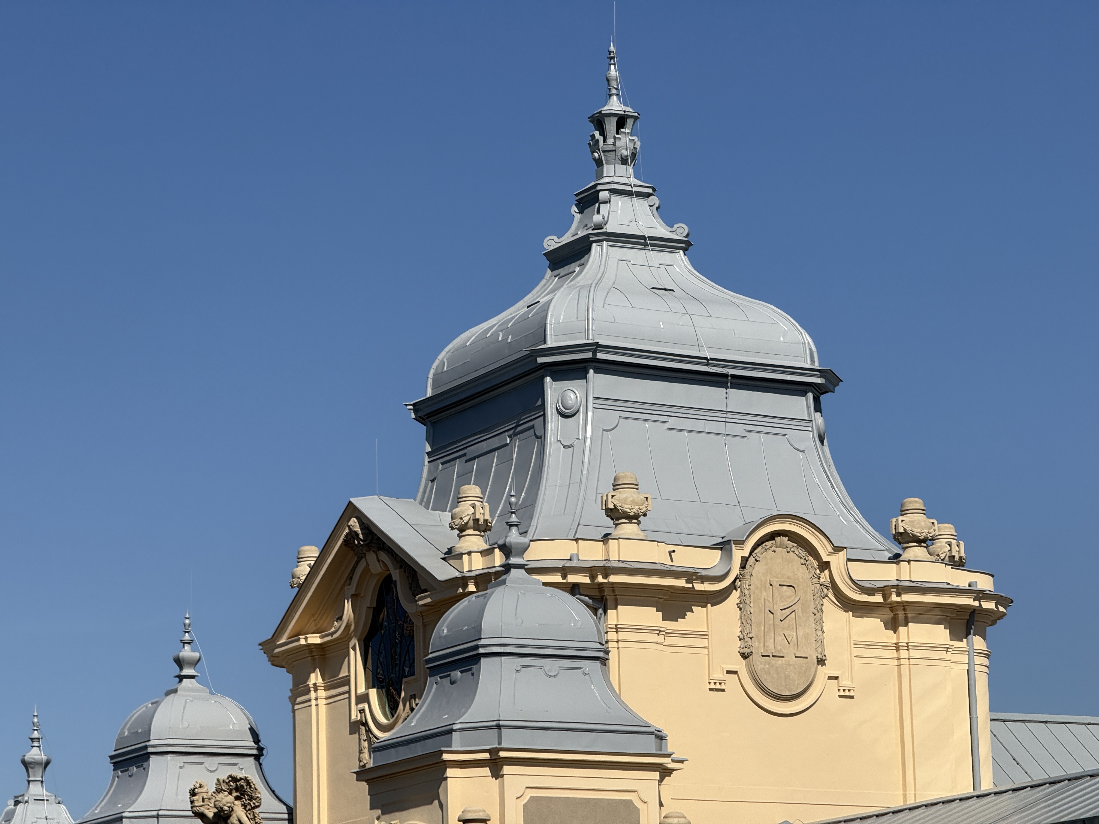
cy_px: 412
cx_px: 550
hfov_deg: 16.4
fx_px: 3810
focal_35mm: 120
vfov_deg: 12.3
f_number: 2.8
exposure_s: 1/2283
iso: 50
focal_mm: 15.66
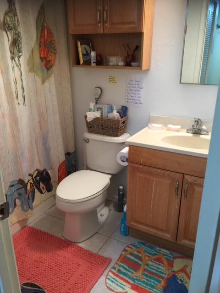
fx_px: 246
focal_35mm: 29
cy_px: 146
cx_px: 110
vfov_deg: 61.7
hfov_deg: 48.2
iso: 64
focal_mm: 4.15
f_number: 2.2
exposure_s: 1/15
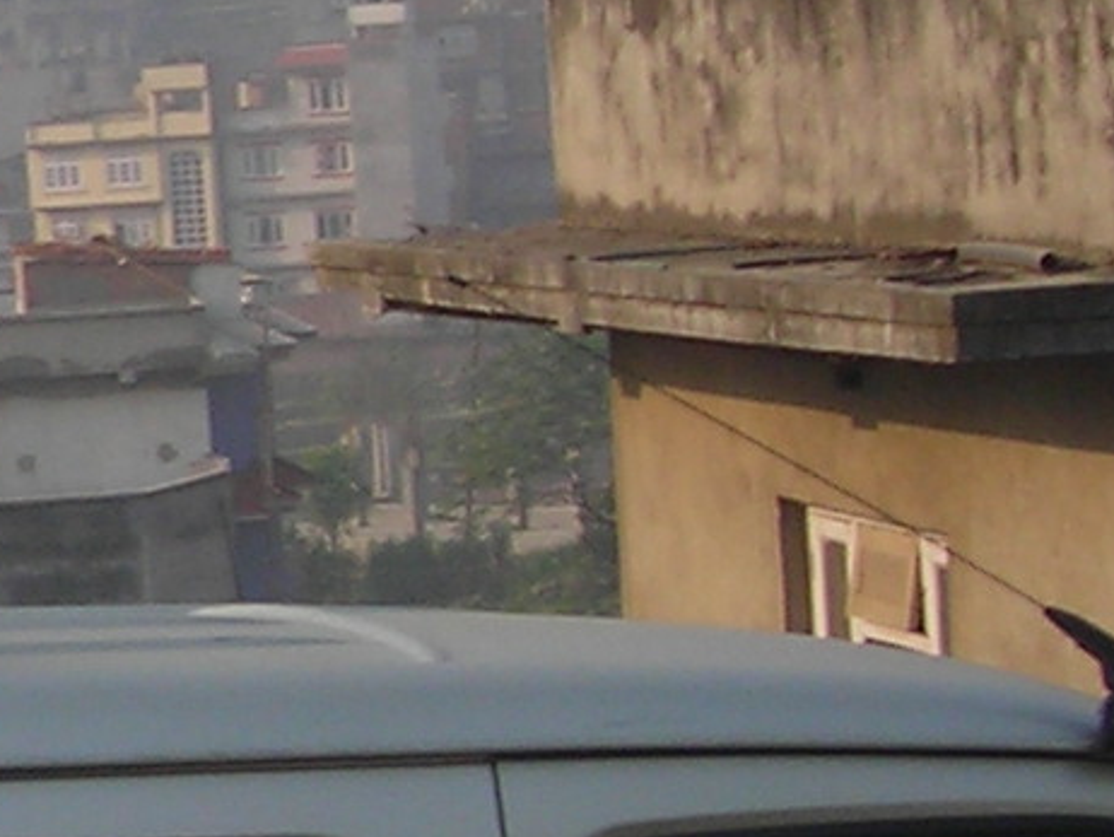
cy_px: 294
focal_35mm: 213
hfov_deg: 8.5
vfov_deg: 7.0
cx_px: -1579
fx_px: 6858
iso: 50
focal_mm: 6.3
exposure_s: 1/355
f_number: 3.2
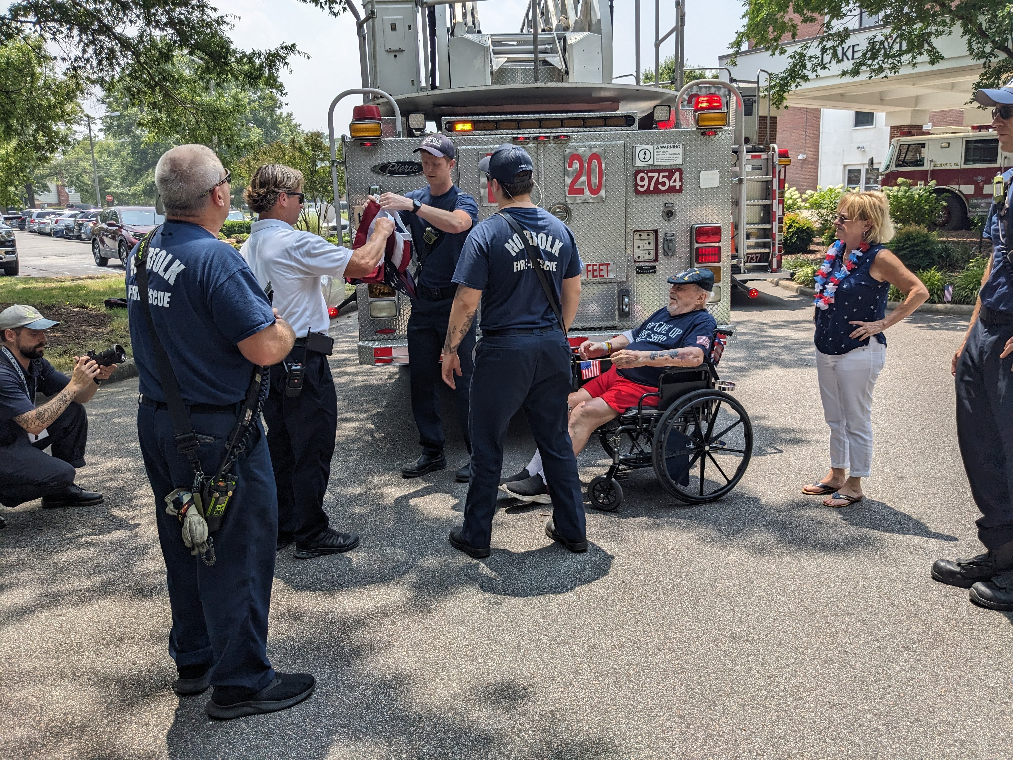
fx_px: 790
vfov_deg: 51.4
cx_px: 506
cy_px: 380
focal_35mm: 27
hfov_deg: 65.3
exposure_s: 1/2611
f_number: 1.73
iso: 48
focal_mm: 4.38
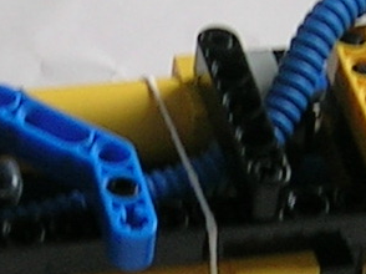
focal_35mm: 244
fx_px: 2578
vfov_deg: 6.1
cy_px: 268
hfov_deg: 8.1
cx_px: 137
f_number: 2.8
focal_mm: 5.4
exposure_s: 1/56.7
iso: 50
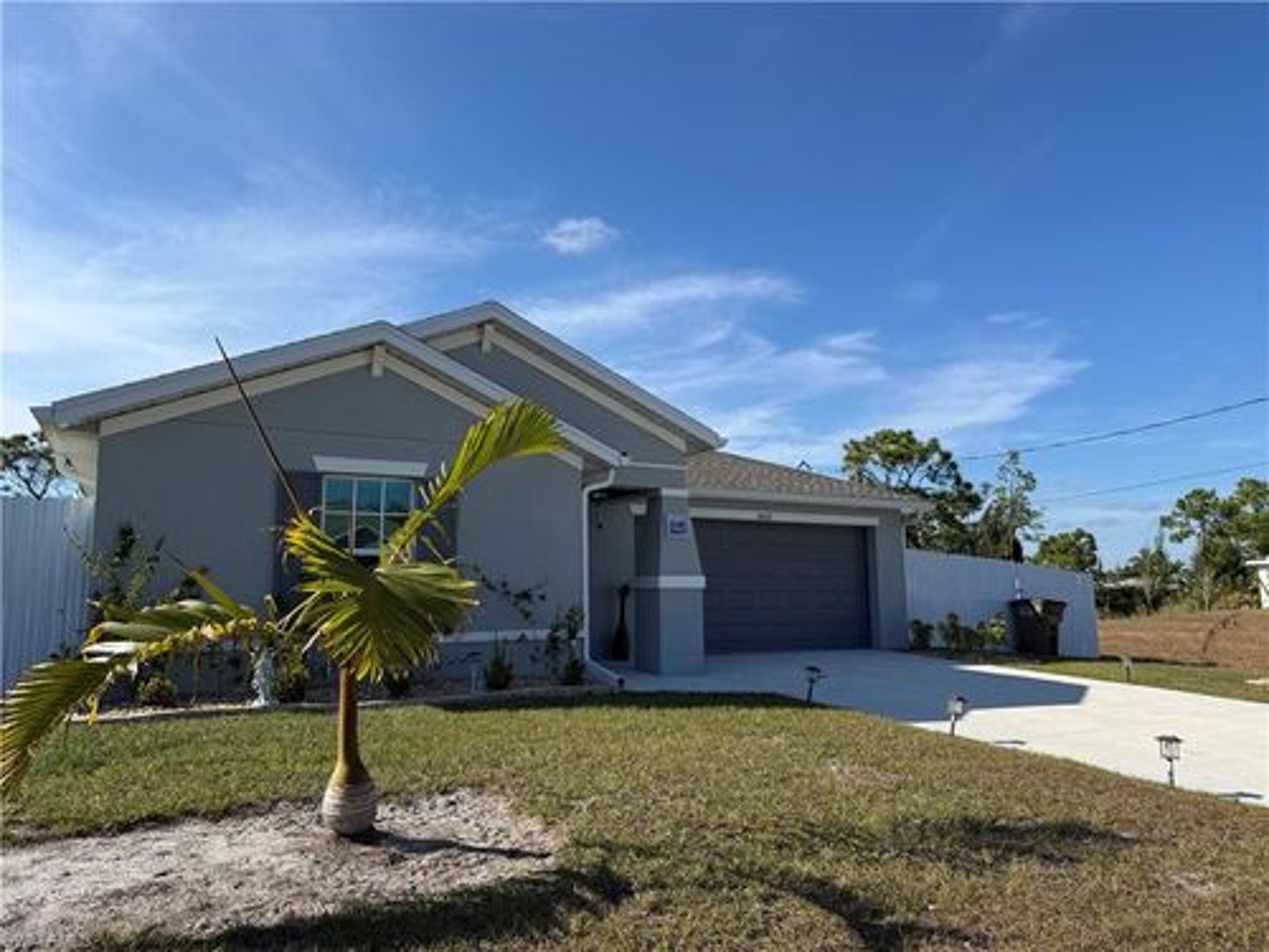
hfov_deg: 71.6
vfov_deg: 56.8
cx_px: 634
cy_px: 476
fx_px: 880
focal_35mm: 24
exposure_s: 1/4975
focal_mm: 6.76
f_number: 1.78
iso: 80
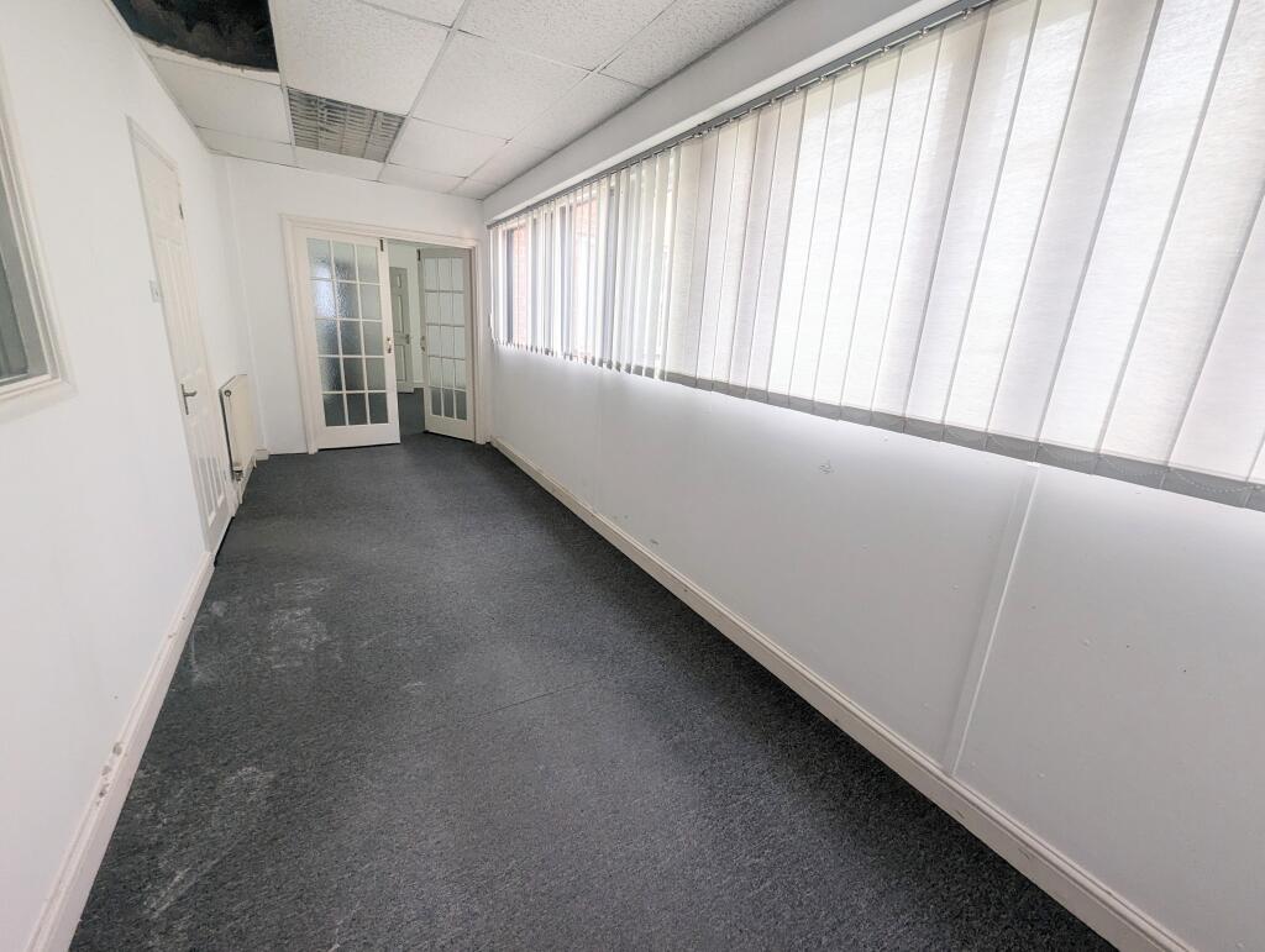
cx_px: 632
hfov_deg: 106.1
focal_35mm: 13
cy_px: 476
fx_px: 476
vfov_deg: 90.1
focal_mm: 1.95
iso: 53
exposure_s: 1/104
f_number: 2.2
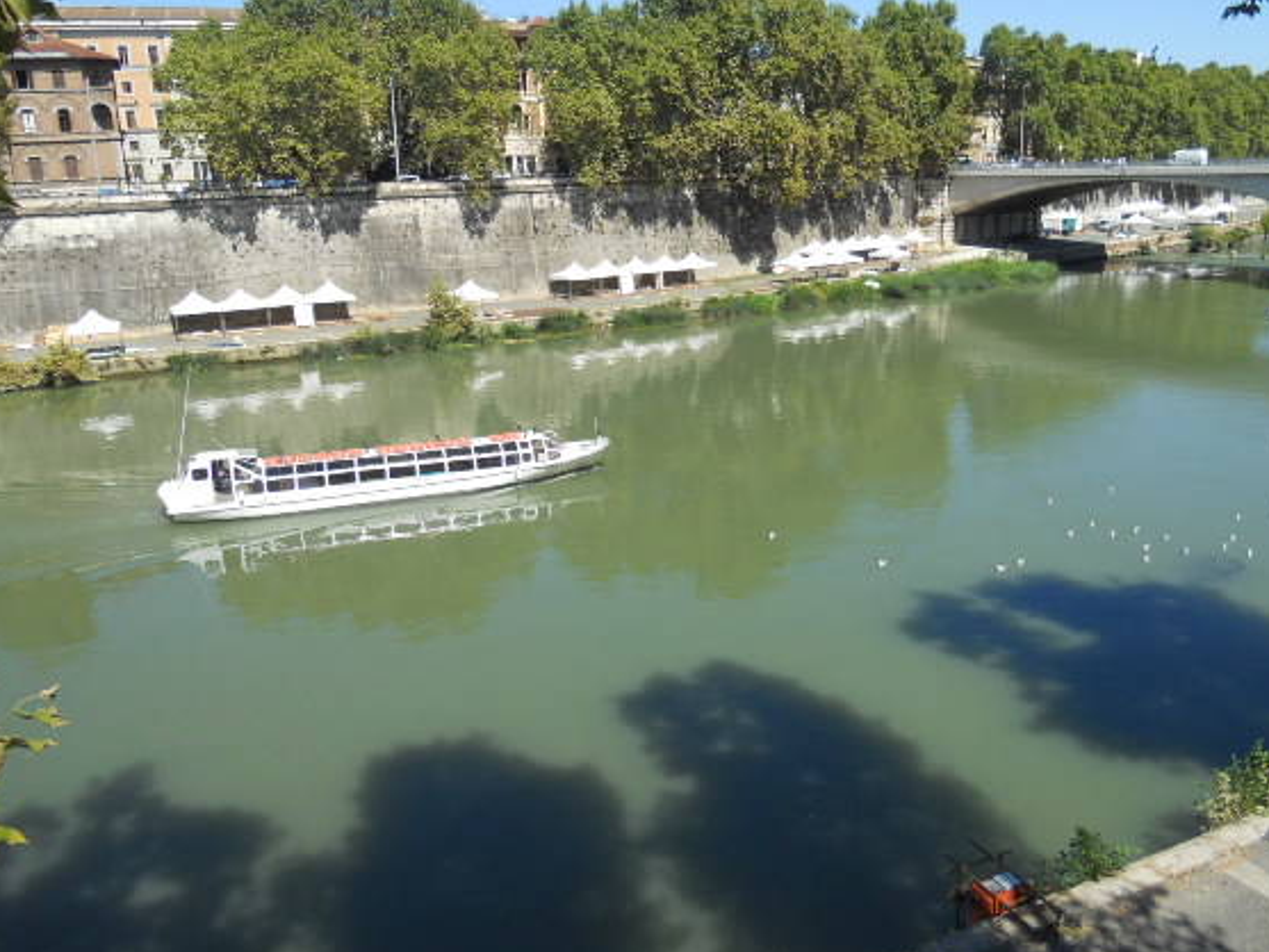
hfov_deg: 58.3
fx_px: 1137
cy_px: 435
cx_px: 681
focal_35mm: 31
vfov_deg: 45.4
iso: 80
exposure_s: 1/800
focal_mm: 4.9
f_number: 3.2
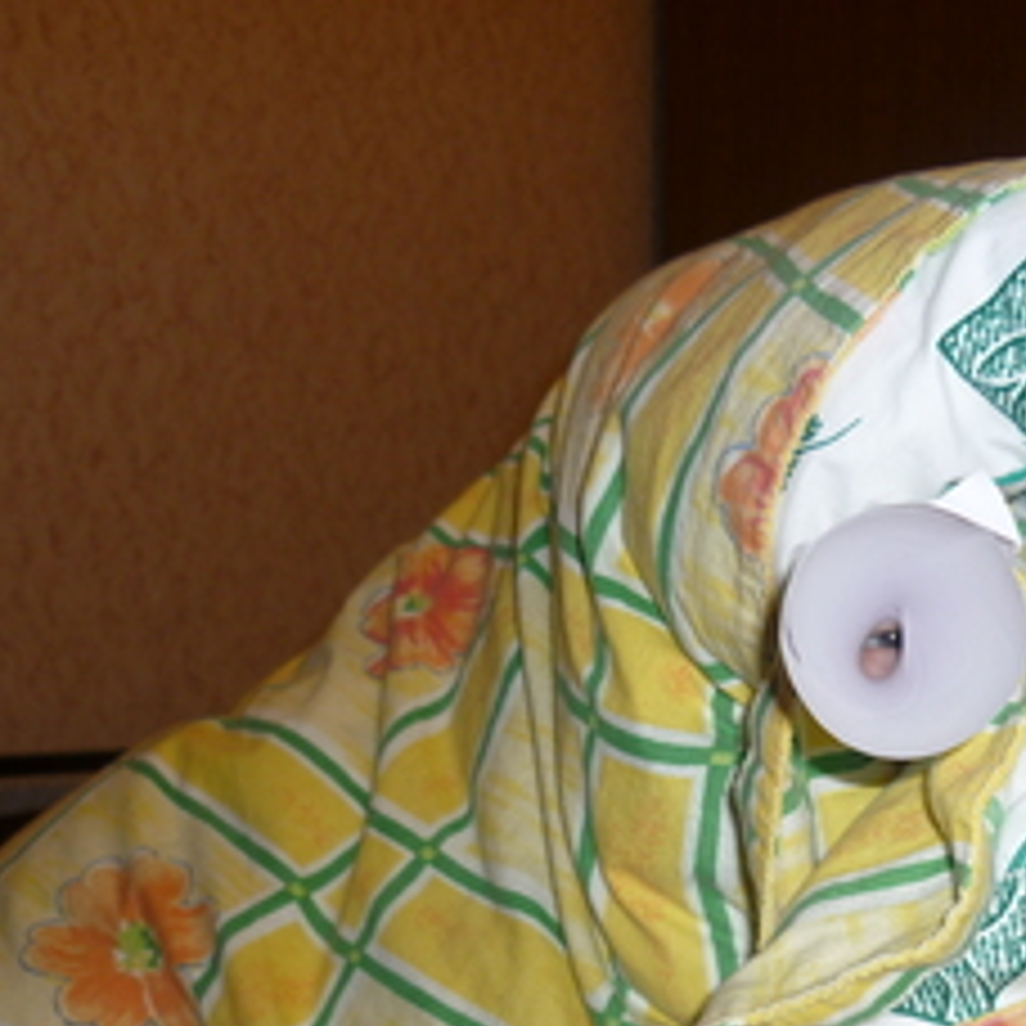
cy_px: 752
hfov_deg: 30.9
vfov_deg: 31.2
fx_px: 1811
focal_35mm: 54
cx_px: 806
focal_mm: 5.5
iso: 100
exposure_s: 1/30
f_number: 2.8
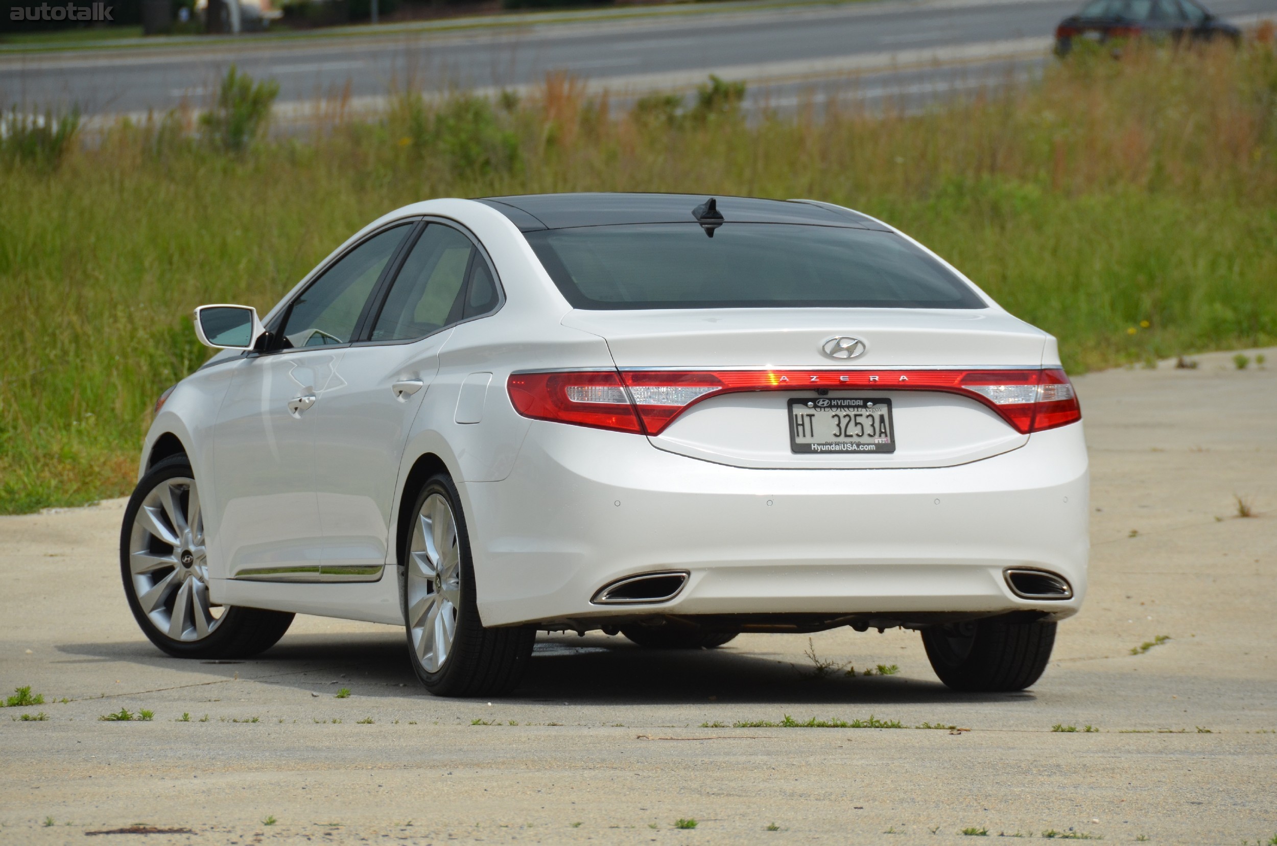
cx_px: 638
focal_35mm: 300
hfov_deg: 6.9
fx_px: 10620
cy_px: 423
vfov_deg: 4.6
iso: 400
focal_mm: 200
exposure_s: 1/2000
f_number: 8
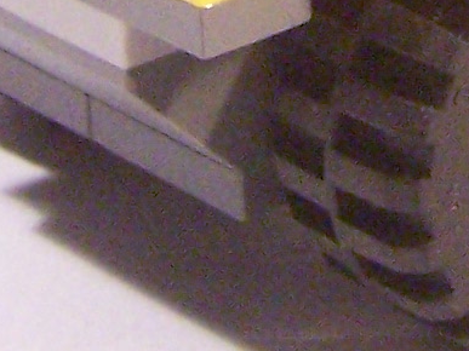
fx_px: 3427
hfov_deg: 7.7
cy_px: -591
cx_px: 681
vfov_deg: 5.6
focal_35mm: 253
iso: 400
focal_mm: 6.3
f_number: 3.6
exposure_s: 1/30
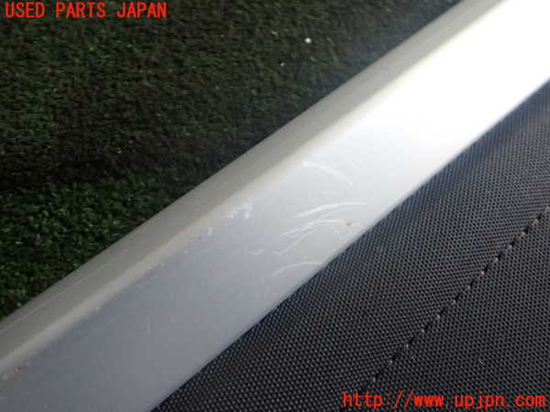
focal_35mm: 30
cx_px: 275
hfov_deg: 60.0
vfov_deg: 46.8
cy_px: 206
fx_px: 477
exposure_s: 1/50
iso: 320
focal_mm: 5.4
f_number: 2.3
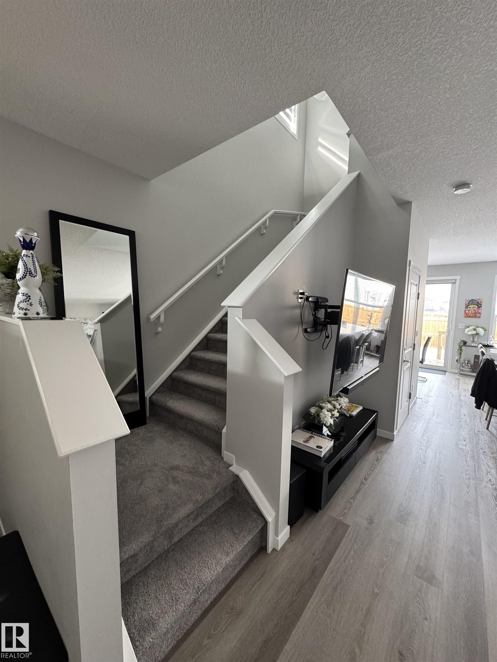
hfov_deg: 85.7
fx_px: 268
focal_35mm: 14
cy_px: 331
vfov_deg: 102.1
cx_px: 248
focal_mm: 2.22
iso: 400
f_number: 2.2
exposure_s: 1/60
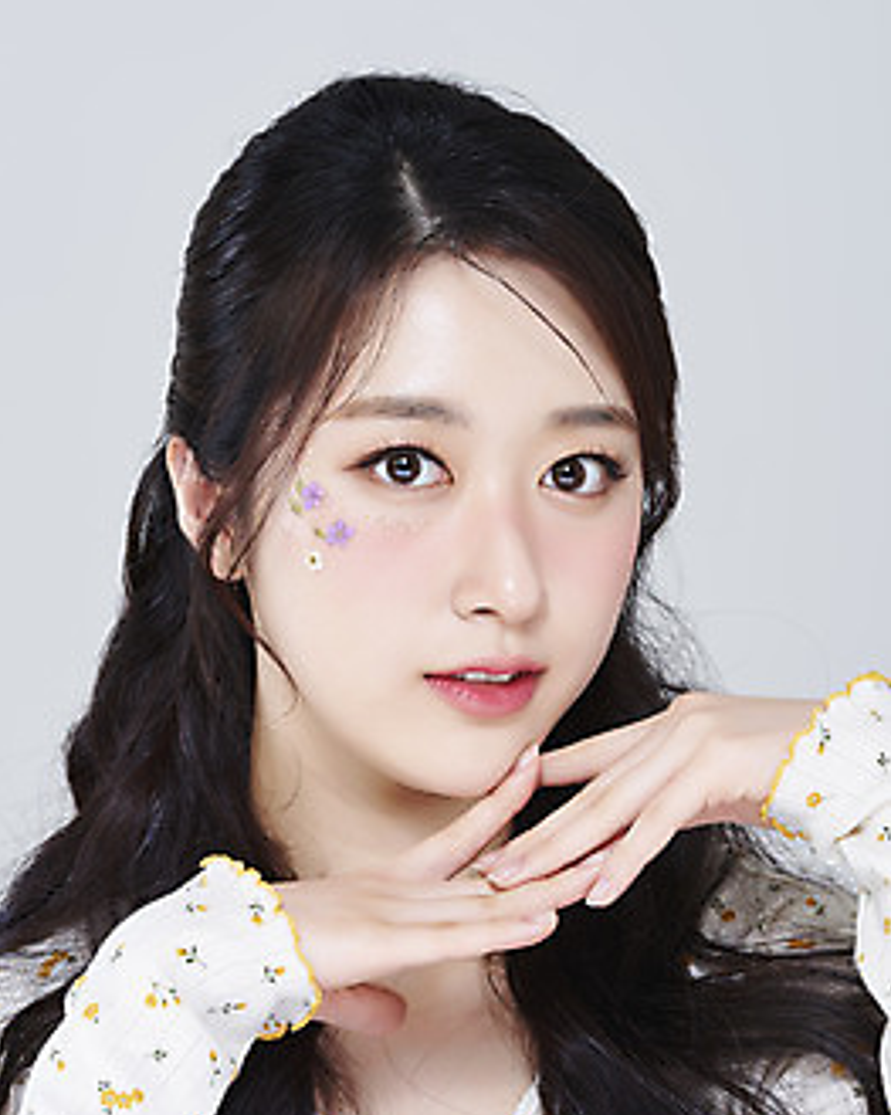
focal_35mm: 120
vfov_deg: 16.0
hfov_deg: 12.8
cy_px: 624
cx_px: 442
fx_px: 3957
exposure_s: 1/125
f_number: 11
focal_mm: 105
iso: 64
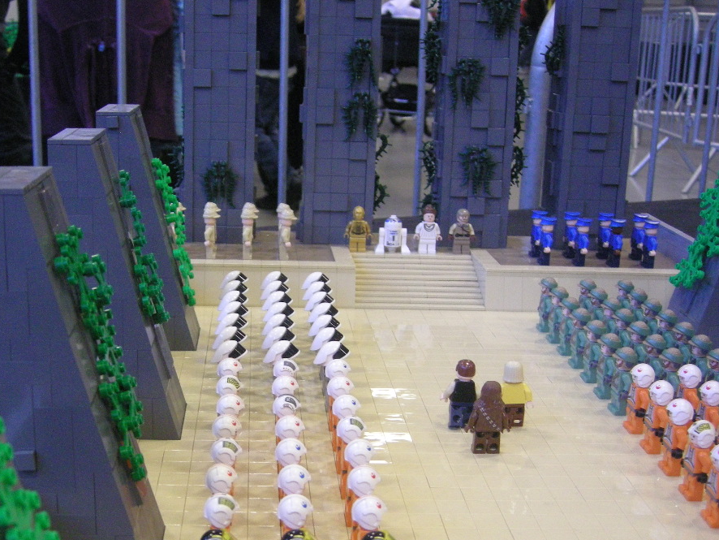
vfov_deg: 27.9
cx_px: 267
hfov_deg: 36.6
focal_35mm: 52
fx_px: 1080
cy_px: 357
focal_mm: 7.5
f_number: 2.7
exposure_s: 1/23.3
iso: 400
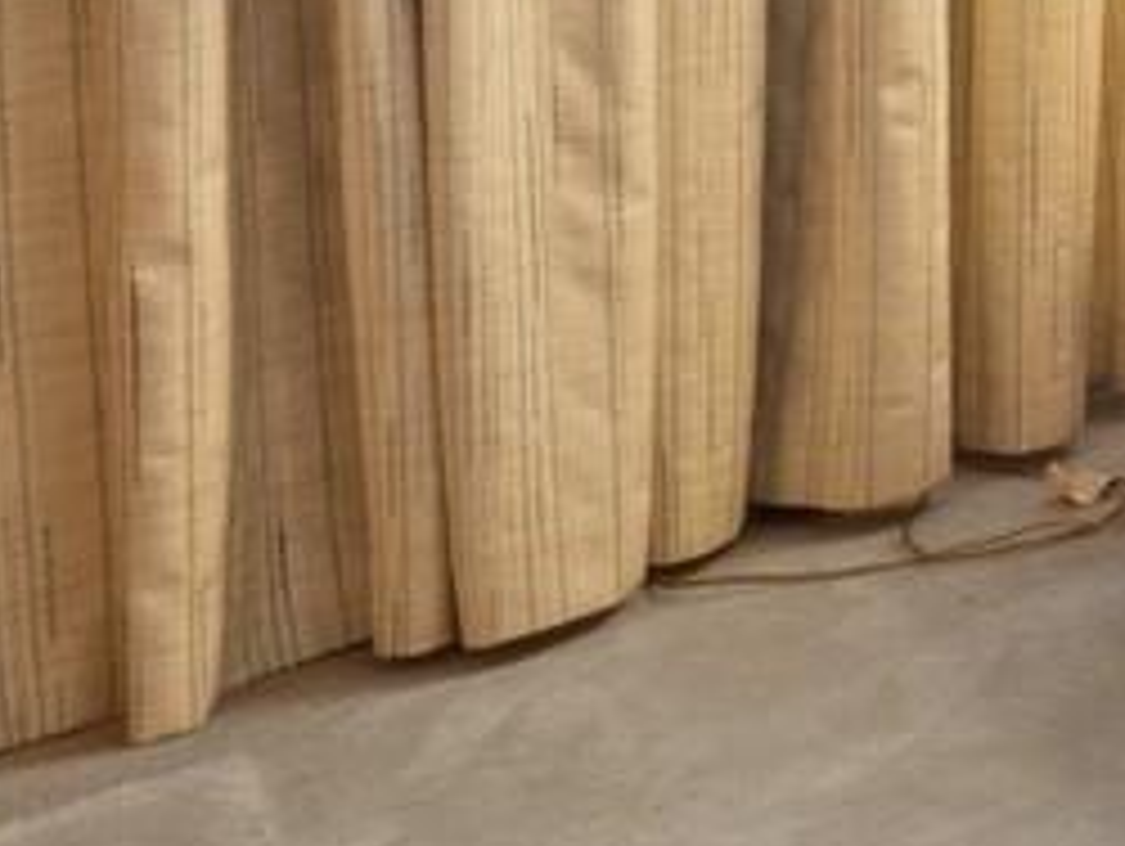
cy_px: -828
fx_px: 2898
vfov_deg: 14.1
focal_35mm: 89
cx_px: 3254
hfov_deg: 12.0
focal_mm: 14.5
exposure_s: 1/2
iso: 100
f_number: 11
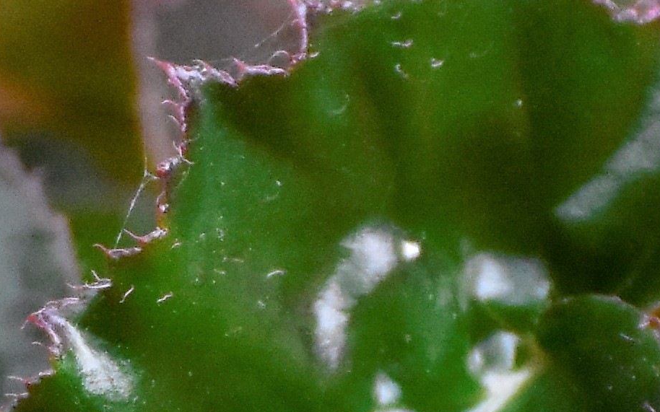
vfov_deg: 2.1
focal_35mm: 628
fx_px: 11291
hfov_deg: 3.3
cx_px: 395
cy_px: 868
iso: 2200
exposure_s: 1/640
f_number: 5
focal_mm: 75
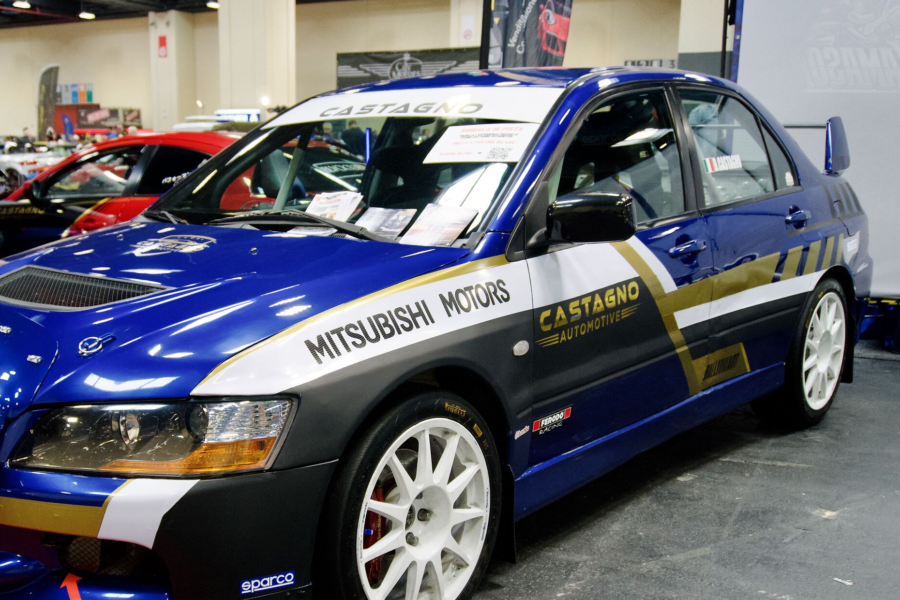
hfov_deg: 47.4
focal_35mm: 41
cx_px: 346
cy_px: 384
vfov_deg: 32.7
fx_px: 1016
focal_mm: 21
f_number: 4
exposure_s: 1/160
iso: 1600
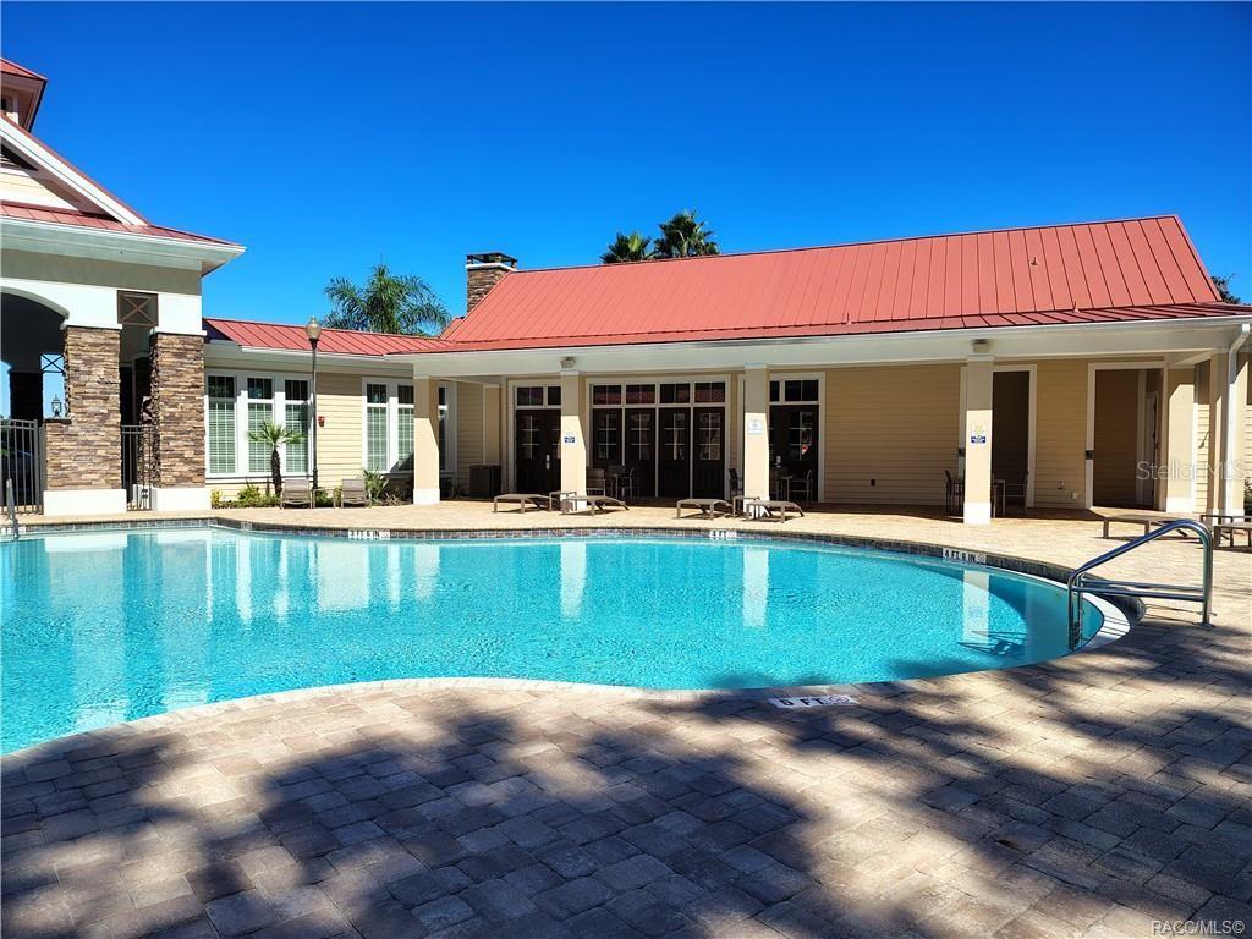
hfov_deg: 71.6
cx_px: 626
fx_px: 868
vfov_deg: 56.8
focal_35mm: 24
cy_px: 470
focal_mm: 5.56
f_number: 1.8
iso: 102
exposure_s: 1/1723
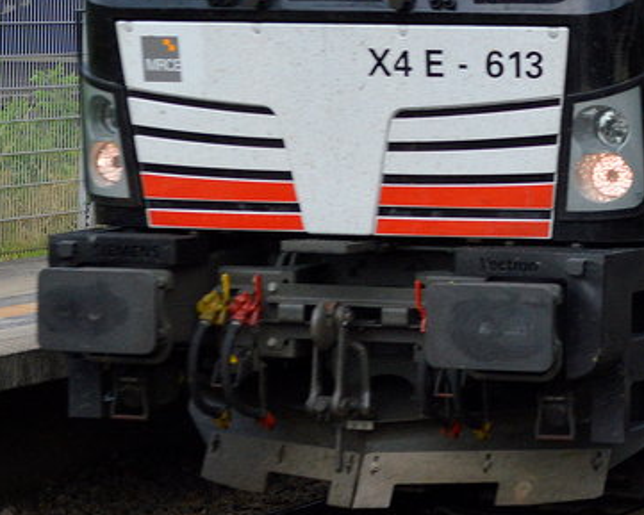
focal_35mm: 187
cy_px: -26
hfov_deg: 10.1
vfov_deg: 8.2
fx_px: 3565
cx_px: 824
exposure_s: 1/500
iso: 560
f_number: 5.3
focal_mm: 40
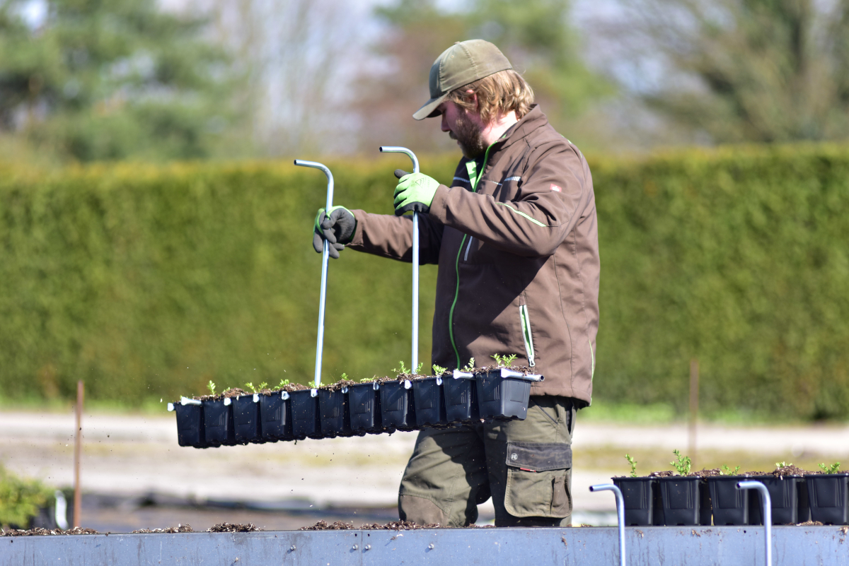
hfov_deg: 11.4
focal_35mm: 180
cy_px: 283
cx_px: 424
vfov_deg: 7.6
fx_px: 4246
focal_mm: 180
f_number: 3.2
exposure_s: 1/2000
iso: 250
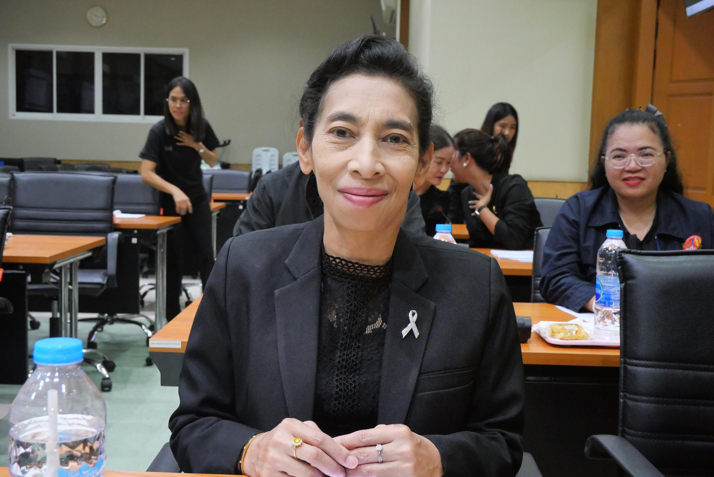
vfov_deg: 32.7
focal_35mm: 41
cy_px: 238
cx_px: 357
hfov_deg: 47.4
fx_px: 814
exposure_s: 1/50
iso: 3200
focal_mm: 20
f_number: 6.3
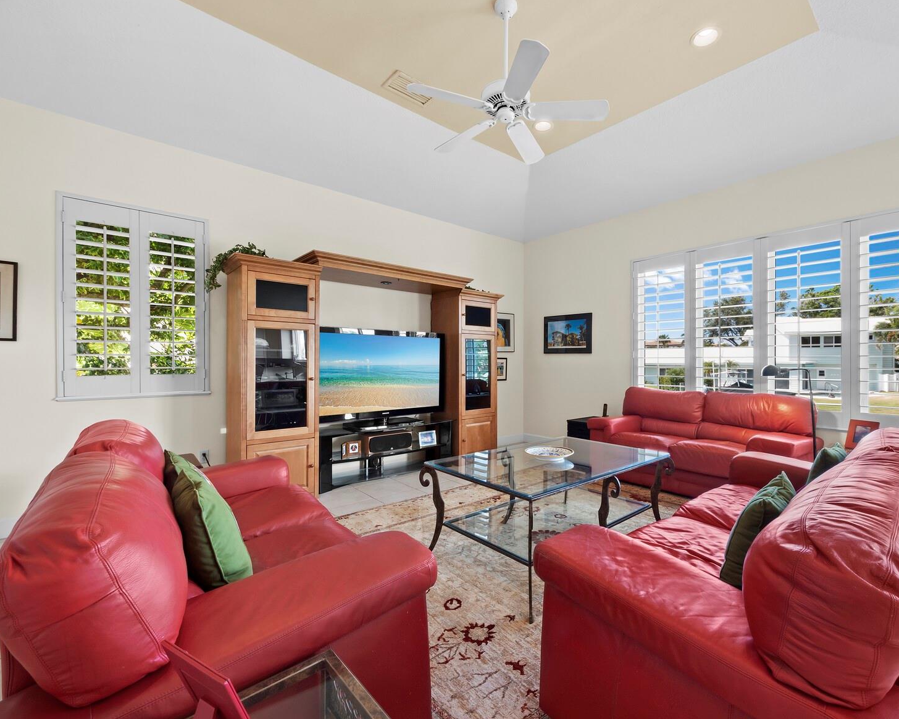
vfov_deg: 84.0
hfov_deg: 96.5
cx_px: 490
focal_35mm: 15
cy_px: 359
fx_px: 399
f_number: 11
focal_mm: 7
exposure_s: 1
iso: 200
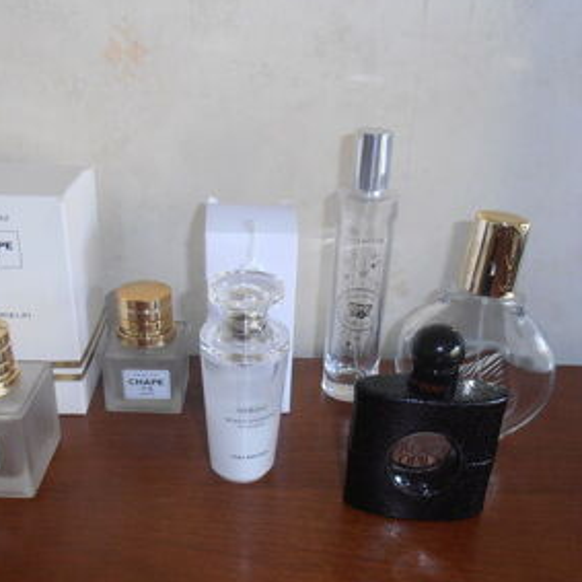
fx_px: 685
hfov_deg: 45.9
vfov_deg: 45.8
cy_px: 345
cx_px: 253
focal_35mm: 36
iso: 125
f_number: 3
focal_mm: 4.2
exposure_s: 1/30
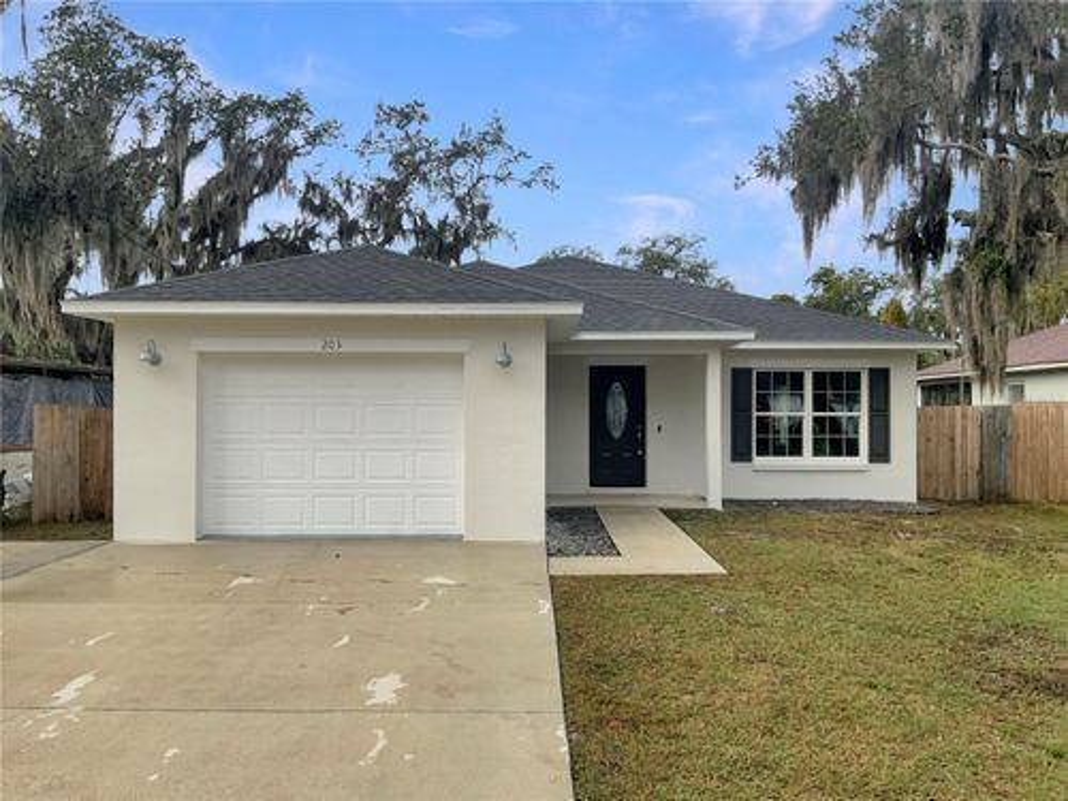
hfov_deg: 61.7
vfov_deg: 48.2
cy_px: 400
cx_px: 534
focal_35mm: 29
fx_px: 895
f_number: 1.8
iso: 16
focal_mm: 3
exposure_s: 1/1730
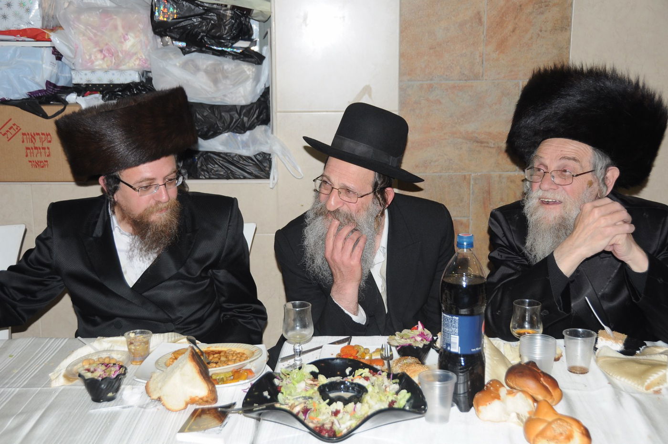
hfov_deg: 41.2
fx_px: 890
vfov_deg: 28.0
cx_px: 334
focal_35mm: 48
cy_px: 222
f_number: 5
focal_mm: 32
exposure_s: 1/125
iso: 320
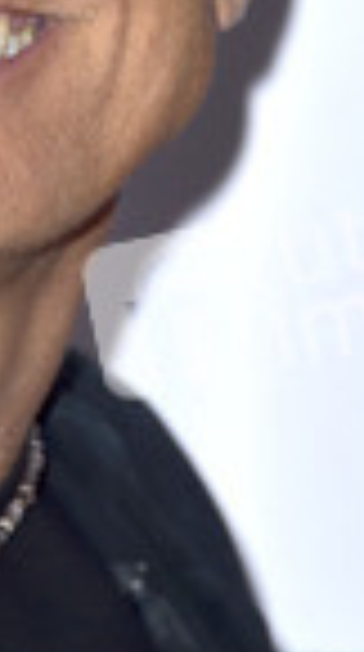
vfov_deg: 3.2
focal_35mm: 666
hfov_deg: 1.8
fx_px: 11488
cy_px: 67
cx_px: -92
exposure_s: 1/250
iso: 250
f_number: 6.3
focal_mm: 230
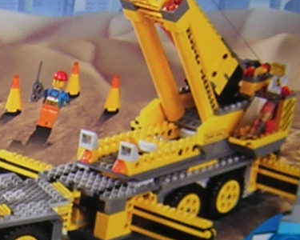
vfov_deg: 10.2
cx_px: -19
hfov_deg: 12.7
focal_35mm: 150
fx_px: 1332
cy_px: 219
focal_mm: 4.7
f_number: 2.6
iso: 100
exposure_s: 1/60.1
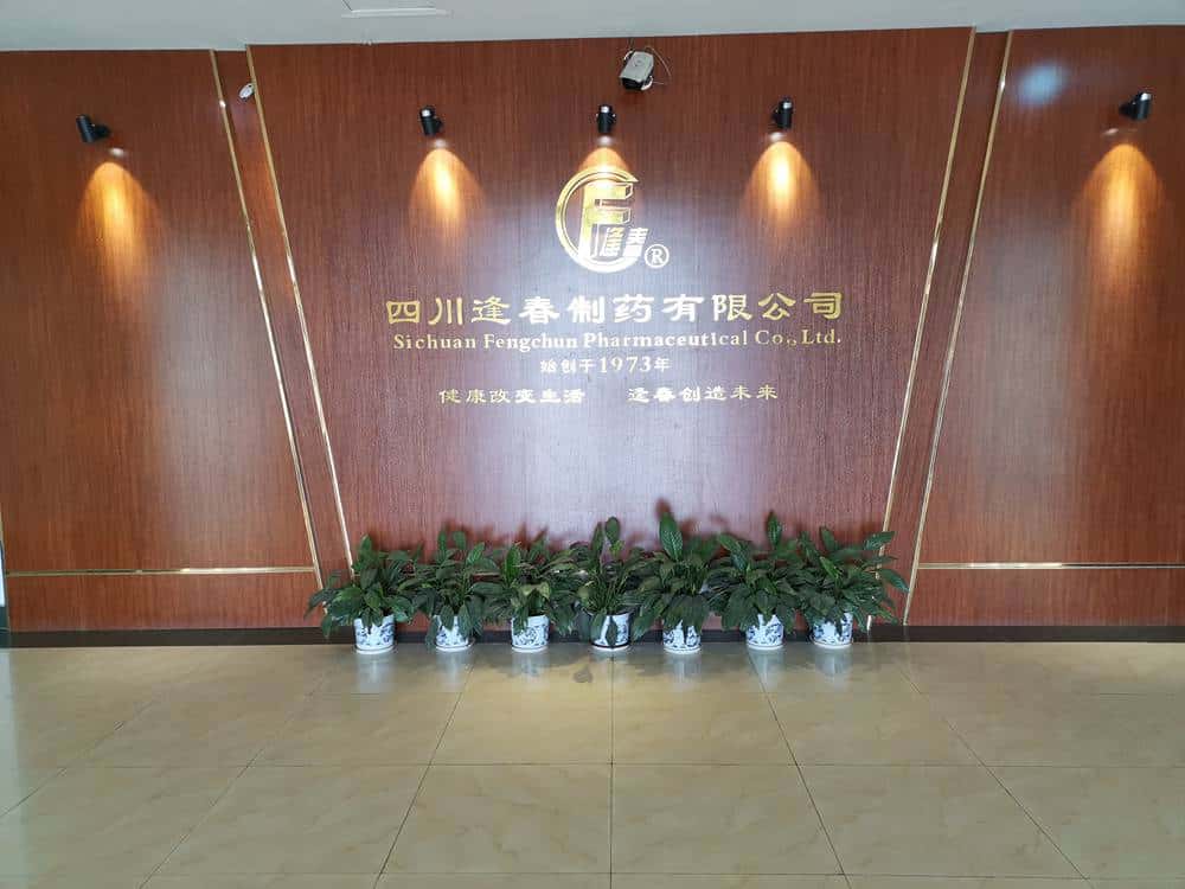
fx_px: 890
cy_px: 444
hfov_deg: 67.3
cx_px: 592
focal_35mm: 26
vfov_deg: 53.1
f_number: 1.8
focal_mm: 5.5
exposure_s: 1/50
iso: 160
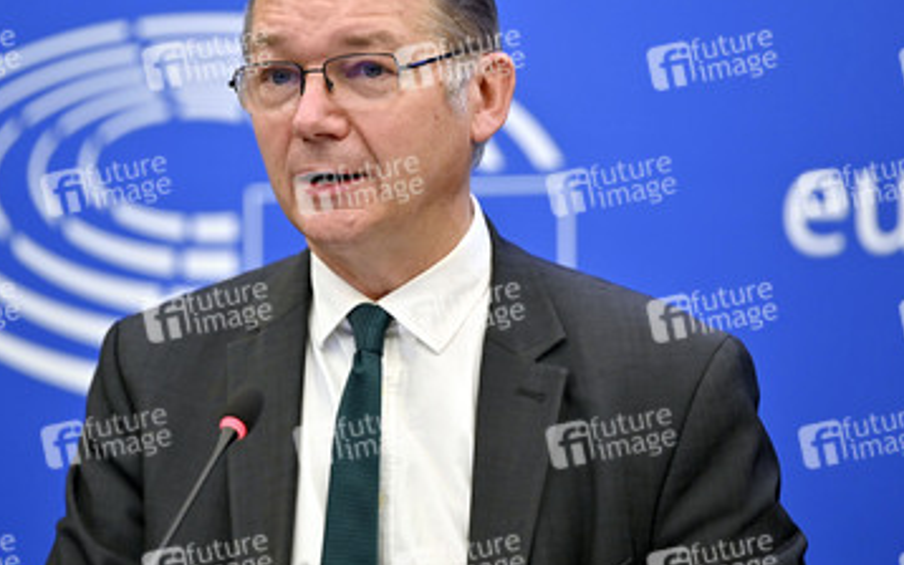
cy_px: 250
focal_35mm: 231
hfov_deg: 9.1
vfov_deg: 5.7
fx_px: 5693
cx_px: 393
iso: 640
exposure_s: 1/160
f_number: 2.8
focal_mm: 180
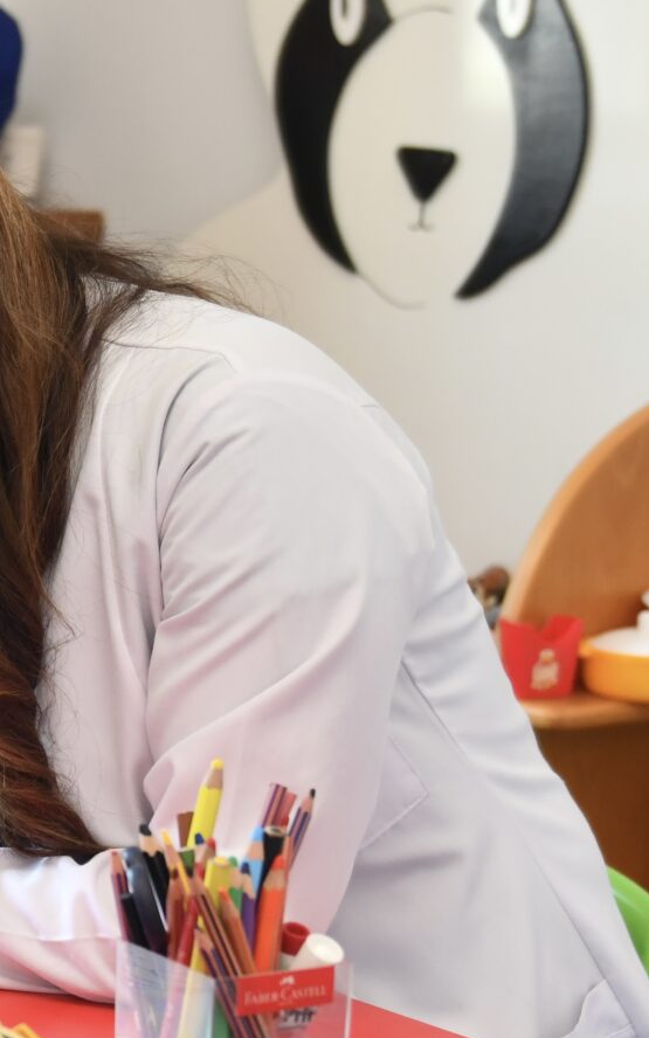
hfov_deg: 12.8
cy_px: 638
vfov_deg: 22.0
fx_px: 2660
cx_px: -449
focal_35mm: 94
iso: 640
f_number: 2.8
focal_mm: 32
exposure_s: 1/250
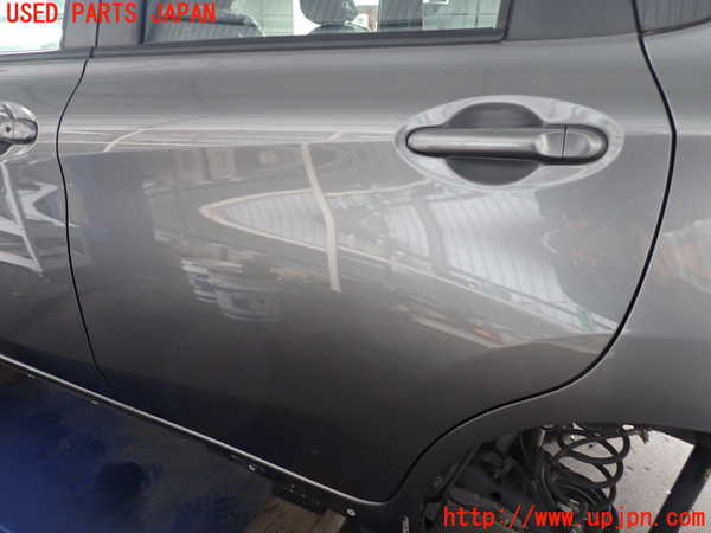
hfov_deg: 69.4
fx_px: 513
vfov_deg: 54.9
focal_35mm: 25
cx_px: 356
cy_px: 266
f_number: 2.8
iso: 250
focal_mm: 4.5
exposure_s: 1/30
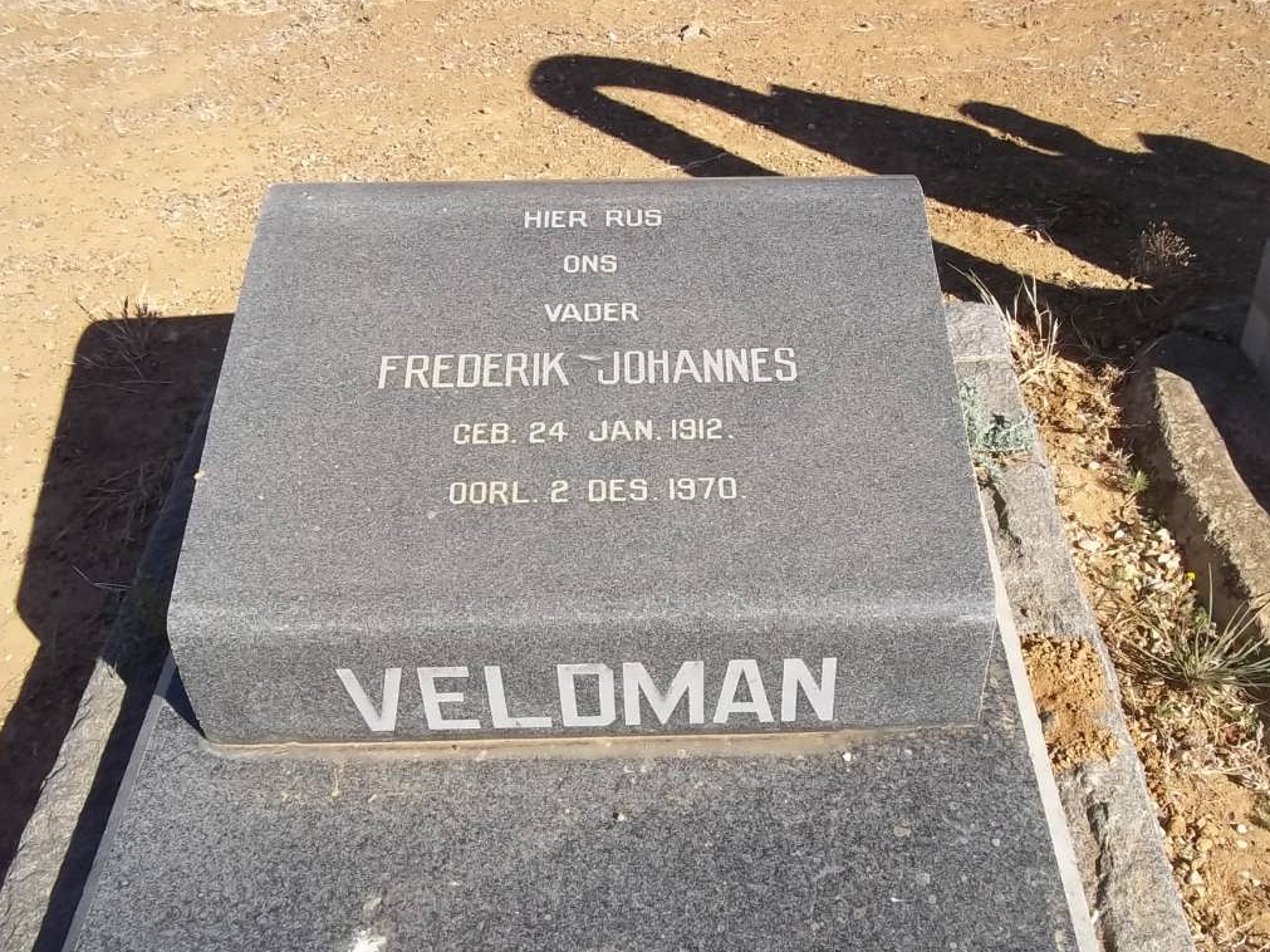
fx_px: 1394
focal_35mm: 38
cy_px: 540
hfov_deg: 48.9
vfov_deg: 37.6
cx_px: 693
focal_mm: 5.7
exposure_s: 1/320
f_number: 5.5
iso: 80
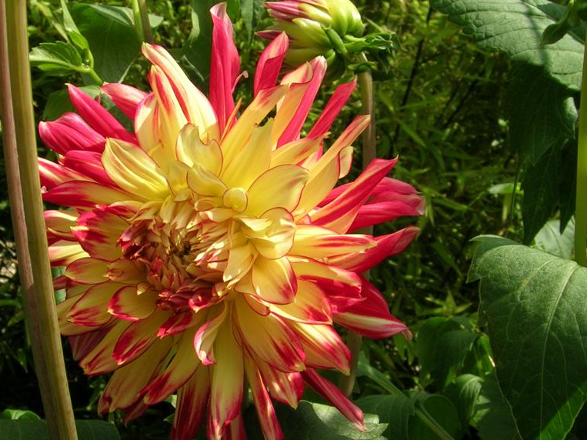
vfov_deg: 30.8
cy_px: 245
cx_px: 230
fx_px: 797
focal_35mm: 47
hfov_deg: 40.2
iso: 50
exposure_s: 1/350
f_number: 4.8
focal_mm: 5.4
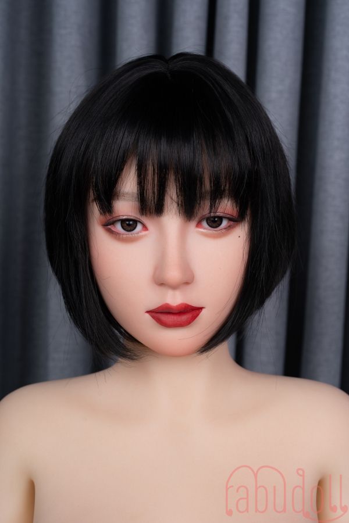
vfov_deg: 36.2
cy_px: 262
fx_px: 800
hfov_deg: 24.6
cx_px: 174
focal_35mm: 55
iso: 200
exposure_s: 1/200
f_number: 8
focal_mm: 55
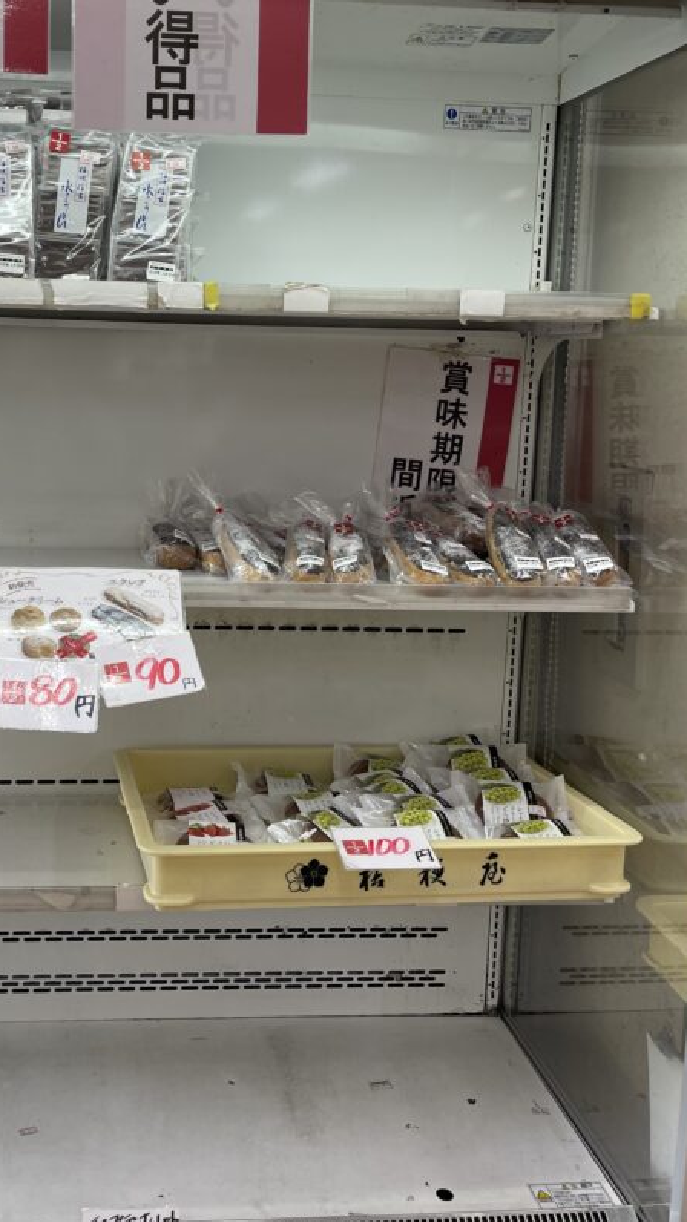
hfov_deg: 33.0
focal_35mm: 35
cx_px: 163
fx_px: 1134
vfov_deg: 56.2
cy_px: 489
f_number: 1.6
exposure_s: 1/121
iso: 50
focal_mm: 5.1
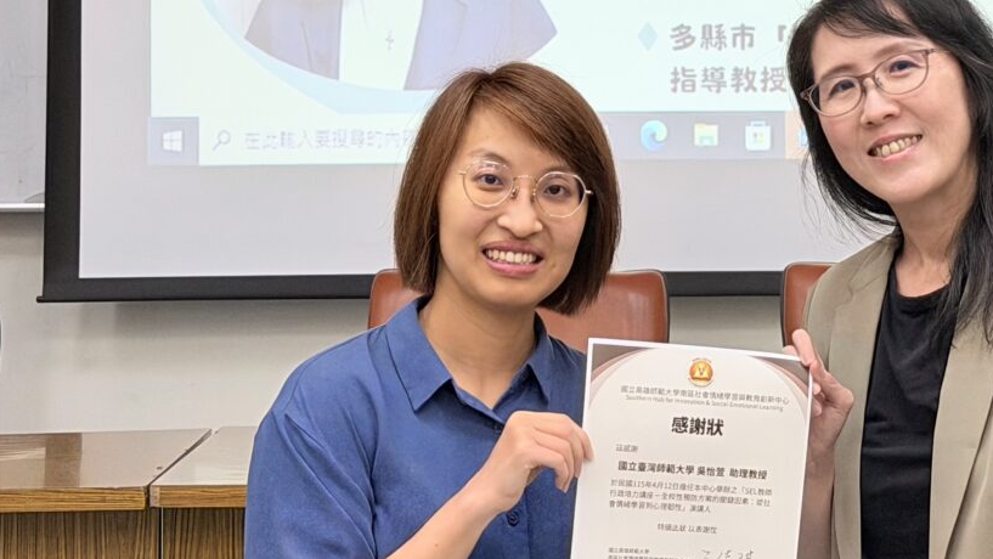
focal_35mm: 96
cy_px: 81
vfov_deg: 12.5
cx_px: 723
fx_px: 2528
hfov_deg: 22.1
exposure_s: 1/120
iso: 80
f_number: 1.78
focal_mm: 6.76
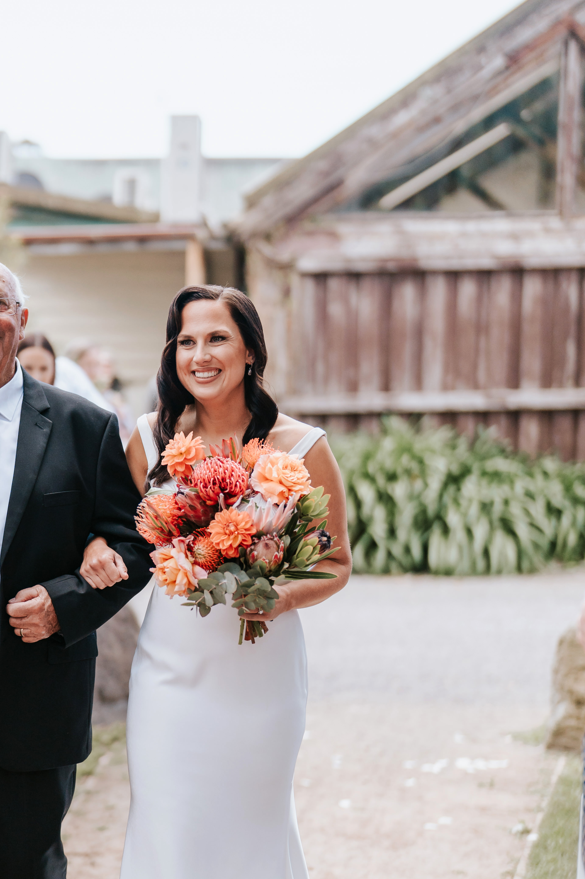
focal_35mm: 84
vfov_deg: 24.1
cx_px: 99
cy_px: 579
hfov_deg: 16.1
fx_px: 2048
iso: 160
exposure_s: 1/2500
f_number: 1.2
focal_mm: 50
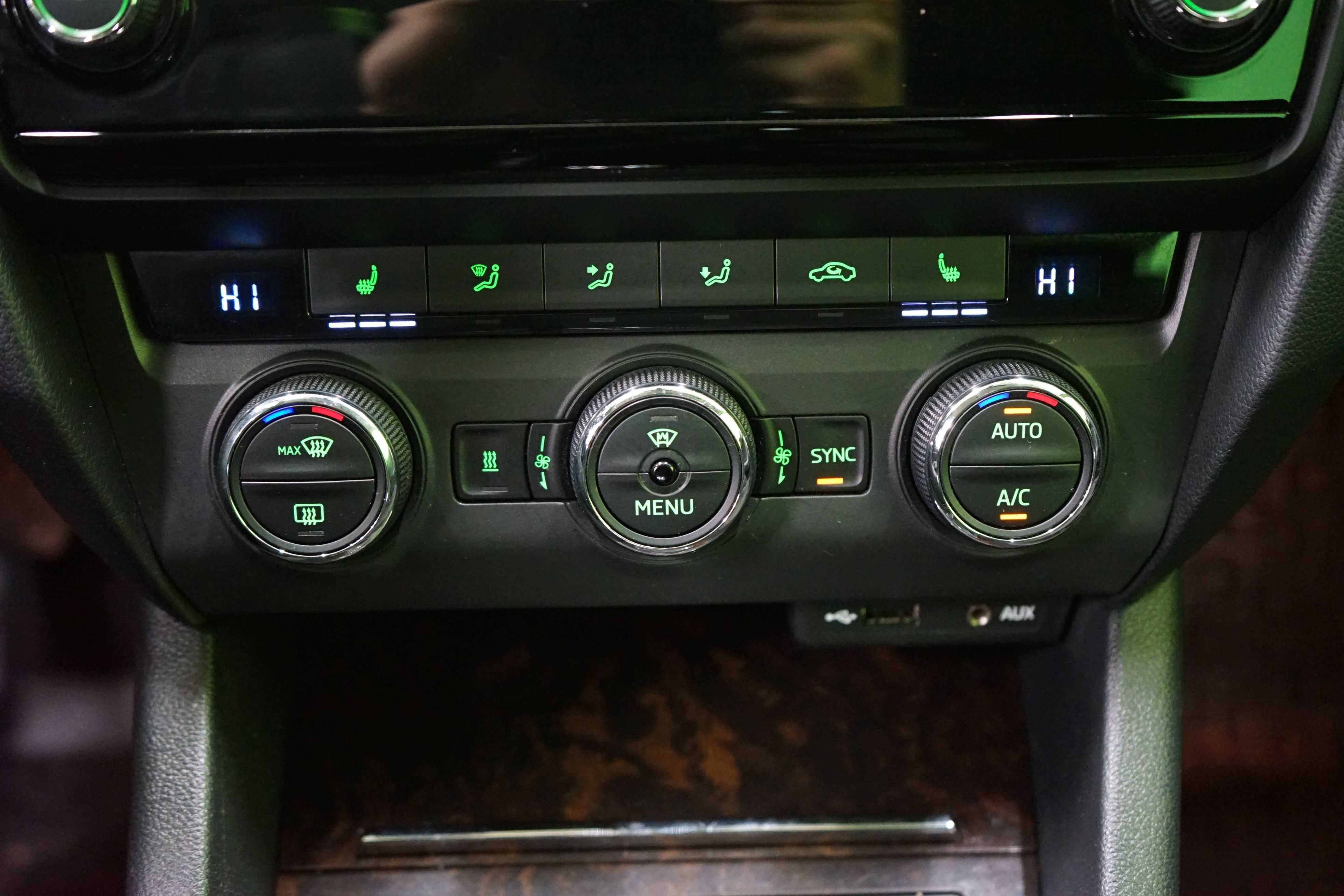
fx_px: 1531
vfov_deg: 32.6
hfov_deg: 47.4
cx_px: 672
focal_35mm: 41
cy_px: 448
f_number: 4.5
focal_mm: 41
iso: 6400
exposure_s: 1/6
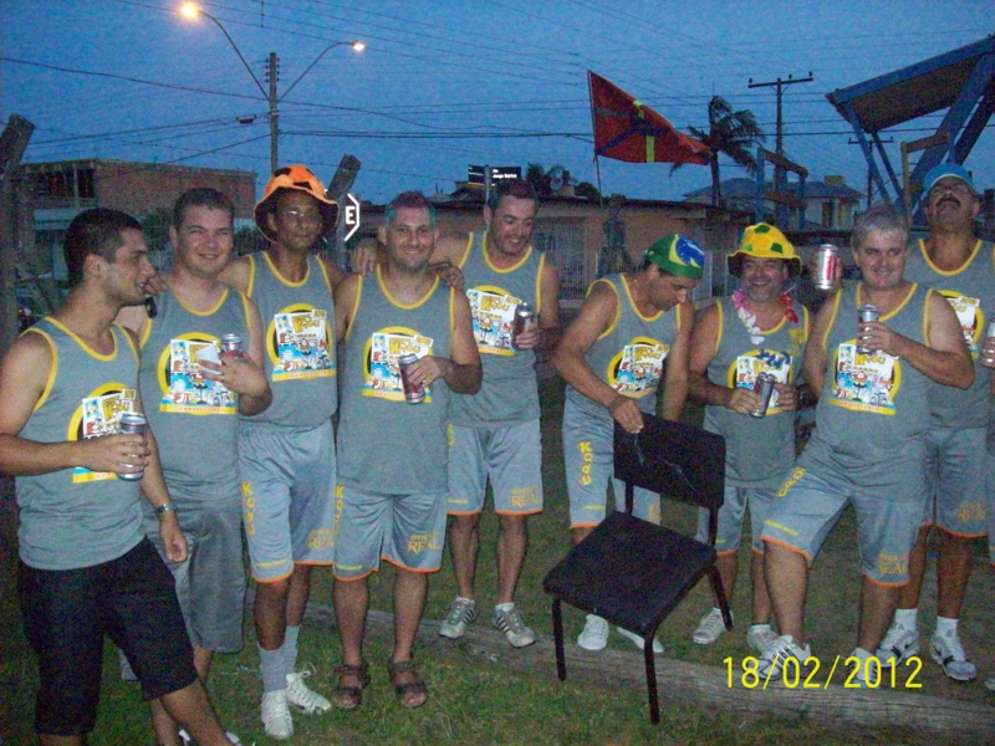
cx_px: 498
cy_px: 373
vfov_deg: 39.7
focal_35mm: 36
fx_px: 1035
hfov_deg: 51.4
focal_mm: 6
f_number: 2.7
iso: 800
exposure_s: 1/128
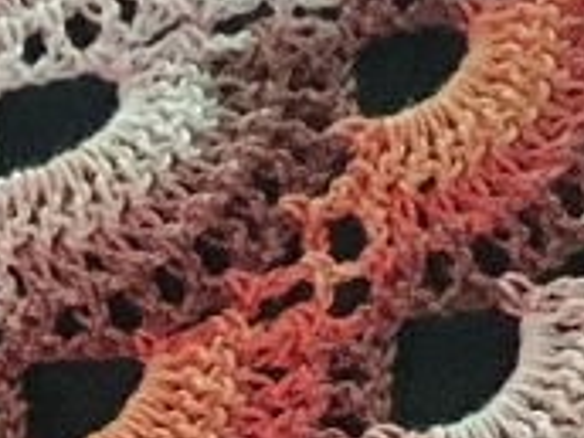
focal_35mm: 180
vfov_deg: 8.0
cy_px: 798
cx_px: -436
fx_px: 3037
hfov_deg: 10.4
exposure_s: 1/17
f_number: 2.2
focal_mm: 4.15
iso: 800
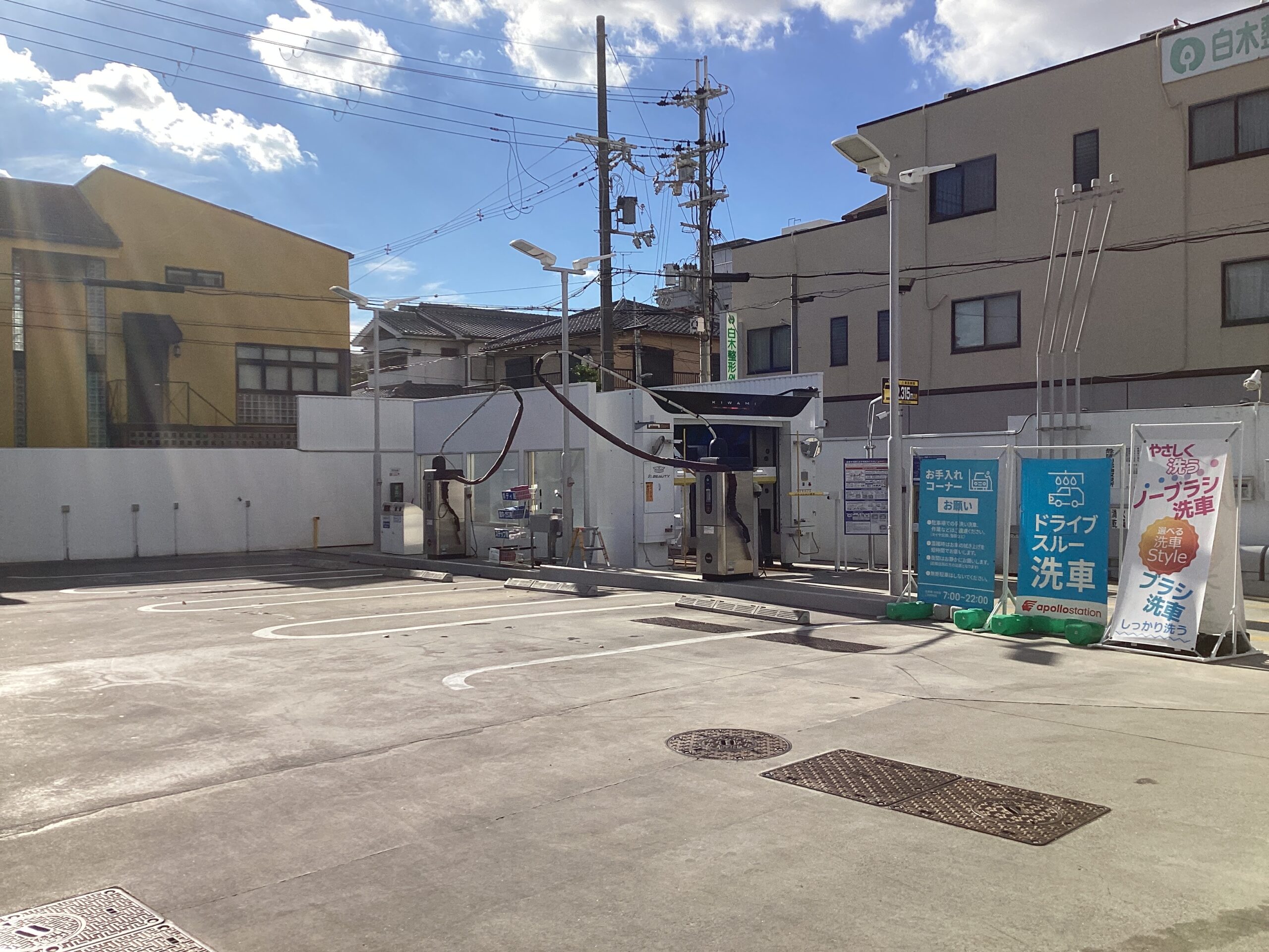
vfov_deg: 45.4
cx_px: 634
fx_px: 1136
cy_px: 476
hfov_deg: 58.4
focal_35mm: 31
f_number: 2.4
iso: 25
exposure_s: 1/2632
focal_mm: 3.3
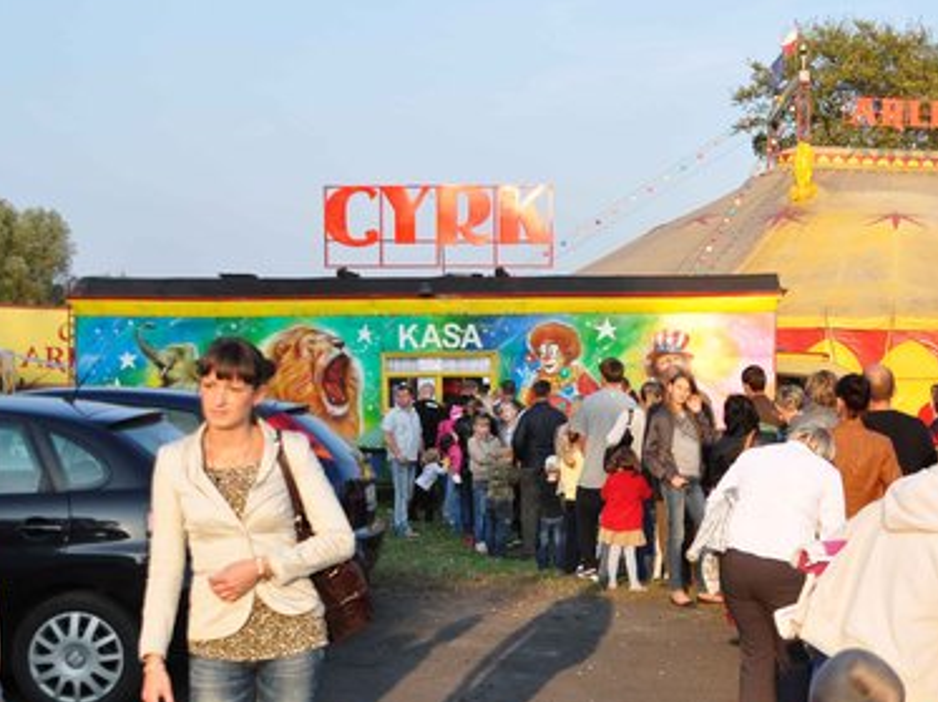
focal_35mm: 63
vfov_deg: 23.2
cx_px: 709
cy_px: 478
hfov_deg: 30.3
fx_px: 1701
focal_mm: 25
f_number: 9
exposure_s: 1/160
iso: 200
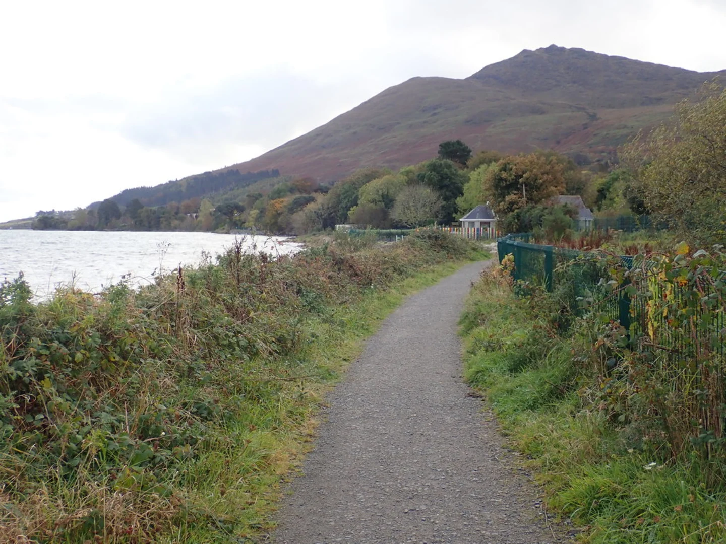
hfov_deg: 46.8
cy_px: 272
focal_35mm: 40
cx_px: 363
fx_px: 839
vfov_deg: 36.0
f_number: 2.8
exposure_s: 1/640
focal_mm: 7.34
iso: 200
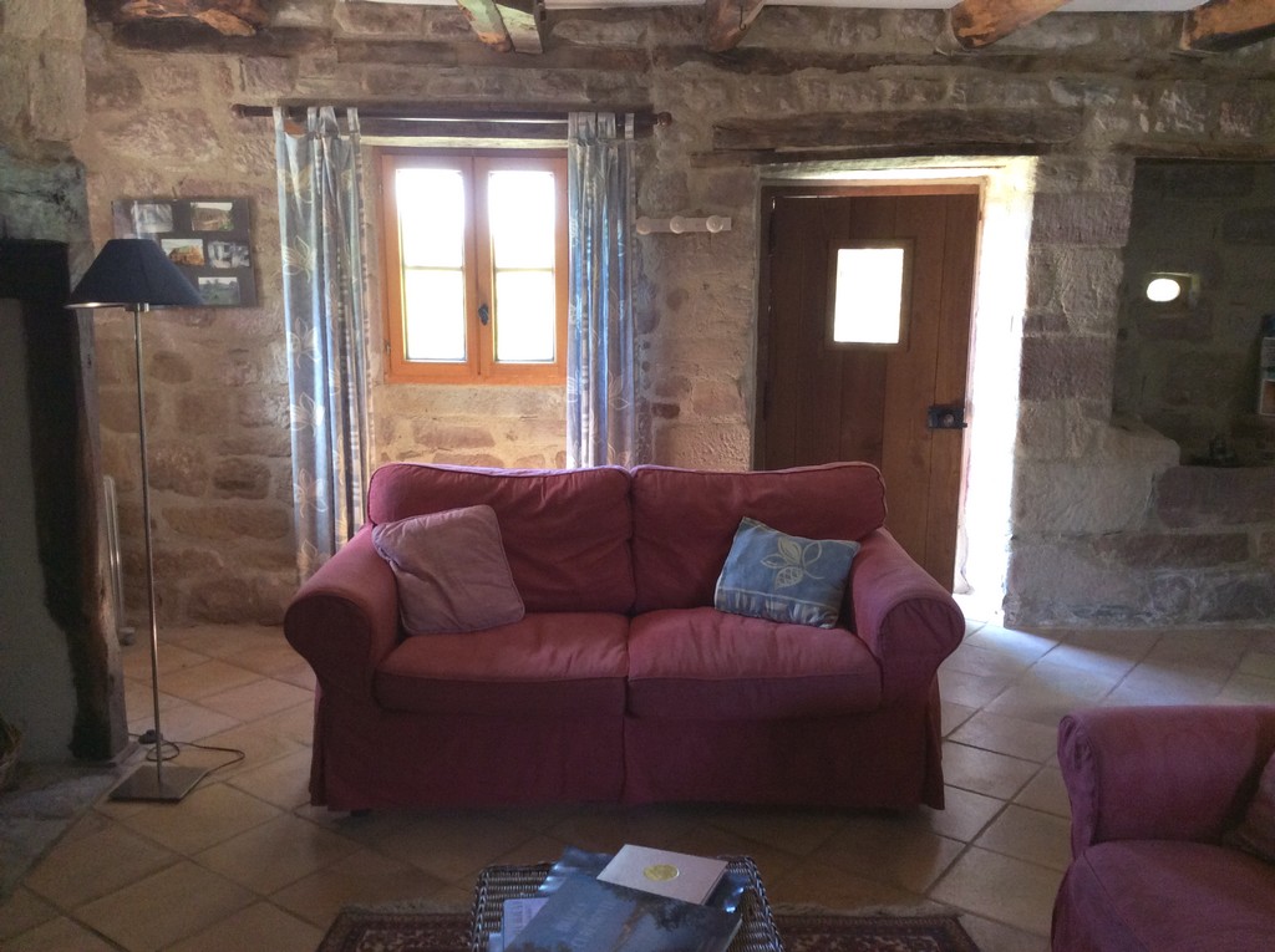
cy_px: 476
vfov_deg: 44.1
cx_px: 638
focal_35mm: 32
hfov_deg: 56.9
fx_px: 1177
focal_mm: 3.3
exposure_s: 1/24
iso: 125
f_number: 2.4
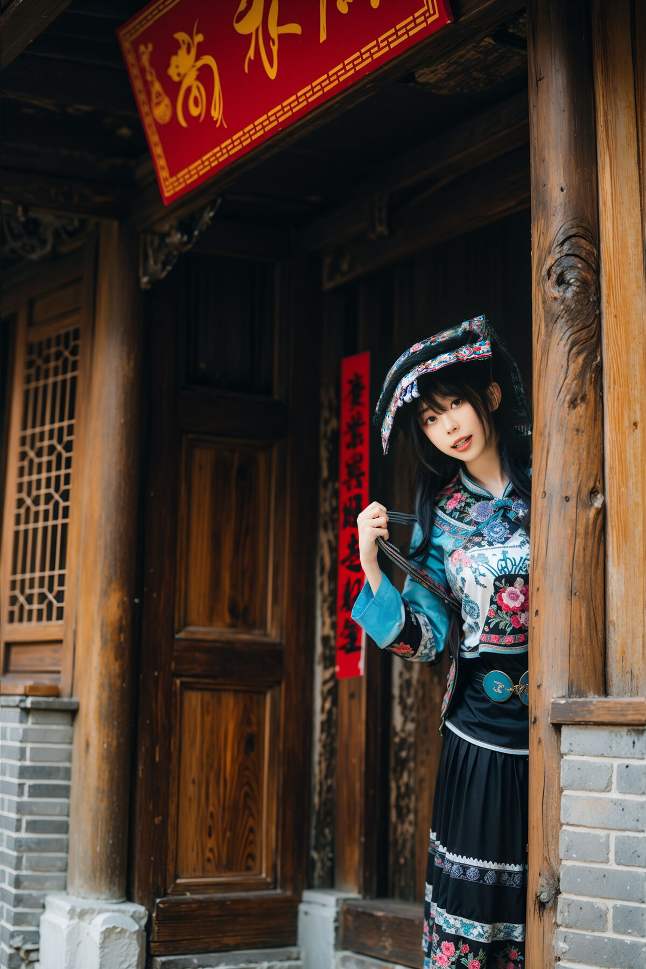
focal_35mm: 45
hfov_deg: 29.9
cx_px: 323
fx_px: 1211
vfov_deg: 43.6
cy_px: 484
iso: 100
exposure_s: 1/640
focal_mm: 30
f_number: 1.4
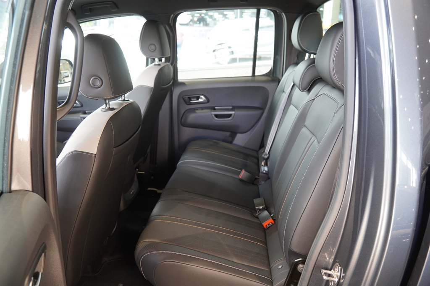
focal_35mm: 32
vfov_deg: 41.7
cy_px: 143
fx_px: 376
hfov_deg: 59.5
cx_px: 215
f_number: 3.5
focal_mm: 21
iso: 640
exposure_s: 1/60
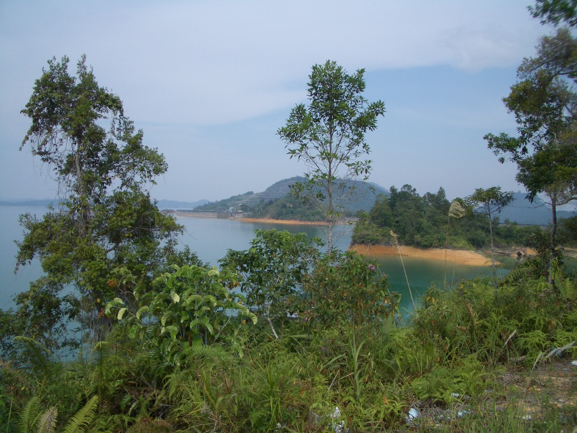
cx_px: 288
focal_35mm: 35
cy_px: 216
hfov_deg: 52.6
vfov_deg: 40.7
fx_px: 583
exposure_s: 1/800
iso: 50
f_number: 4.3
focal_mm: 5.8
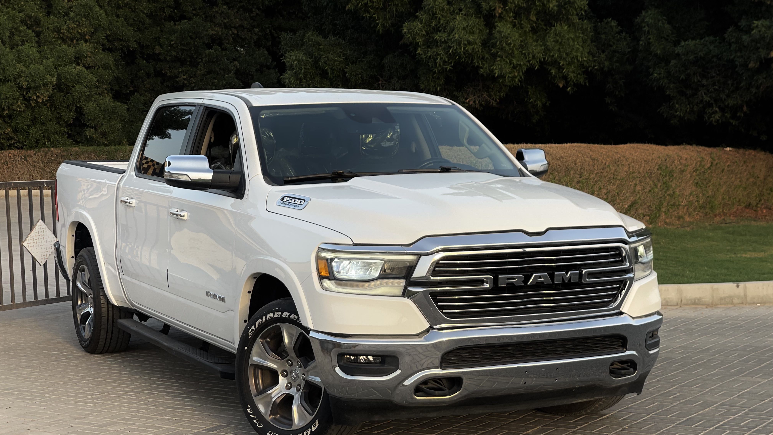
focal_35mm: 70
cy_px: 278
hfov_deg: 30.2
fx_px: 1435
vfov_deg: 17.2
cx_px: 387
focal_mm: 7.5
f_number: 2.2
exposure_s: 1/133
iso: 20
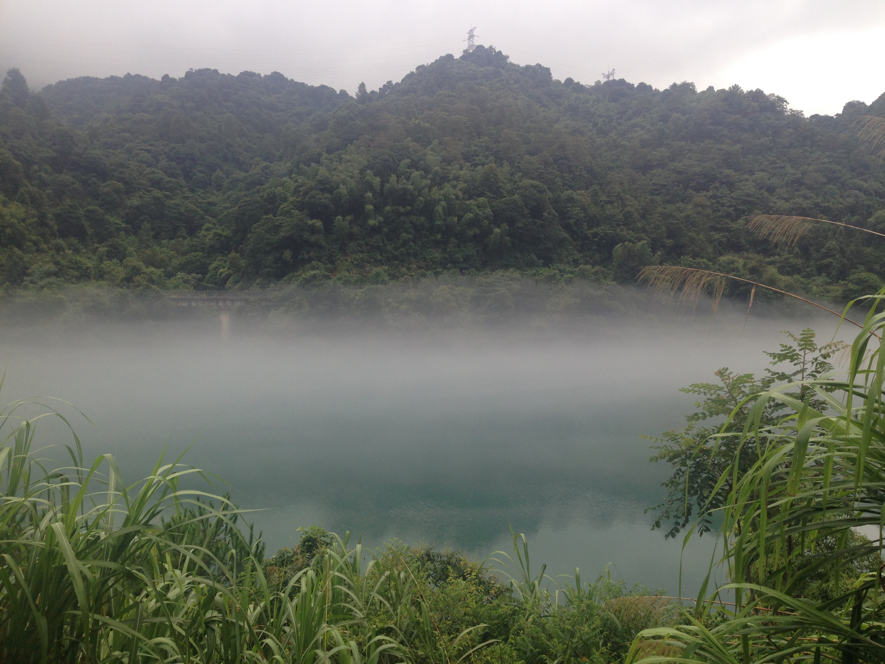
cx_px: 442
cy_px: 332
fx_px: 844
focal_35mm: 33
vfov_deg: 42.9
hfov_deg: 55.4
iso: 50
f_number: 2.4
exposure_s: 1/278
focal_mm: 4.12
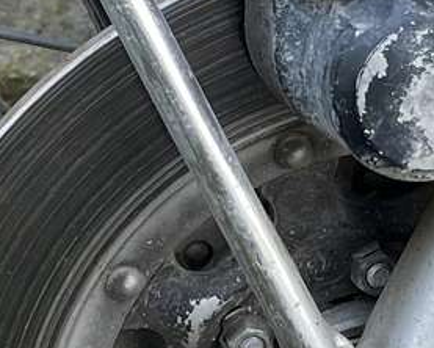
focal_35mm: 183
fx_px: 2352
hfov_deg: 10.5
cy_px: 34
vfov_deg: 8.4
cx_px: 251
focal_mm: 4.2
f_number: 1.6
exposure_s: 1/121
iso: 50
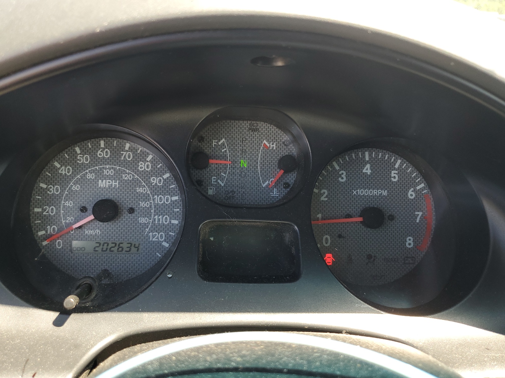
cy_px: 189
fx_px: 379
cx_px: 252
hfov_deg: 67.3
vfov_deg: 53.1
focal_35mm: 26
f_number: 1.5
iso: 50
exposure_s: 1/175
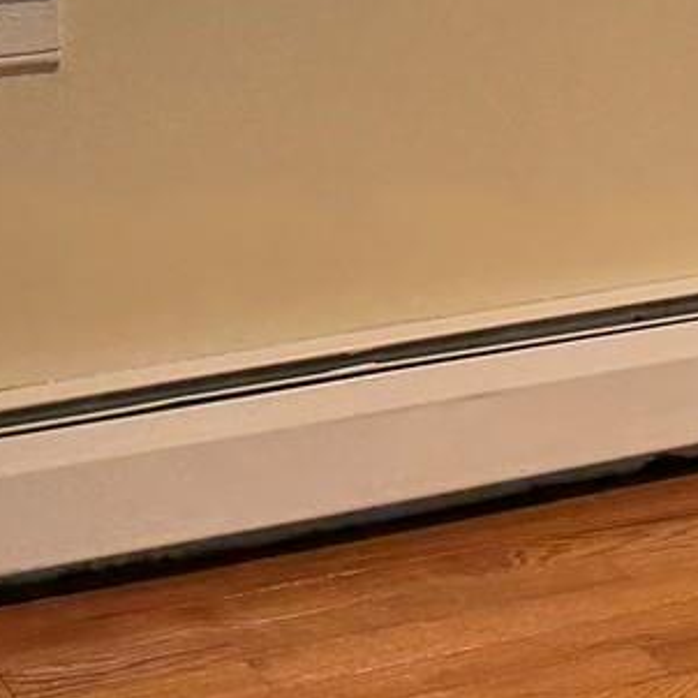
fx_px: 3285
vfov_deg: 11.4
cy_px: -481
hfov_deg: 11.8
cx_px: 908
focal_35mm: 144
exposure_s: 1/120
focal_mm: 6.76
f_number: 1.78
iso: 200
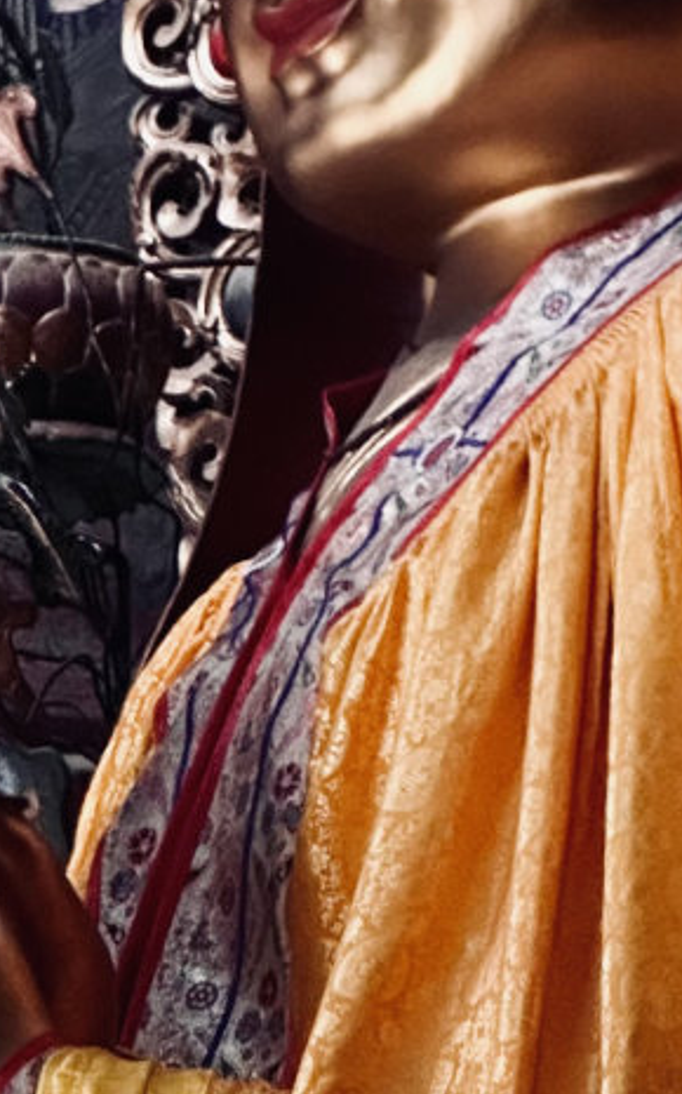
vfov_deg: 7.4
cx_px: 233
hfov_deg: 4.7
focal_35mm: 281
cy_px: 1169
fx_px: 8370
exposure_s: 1/38
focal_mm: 9
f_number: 2.8
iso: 1250
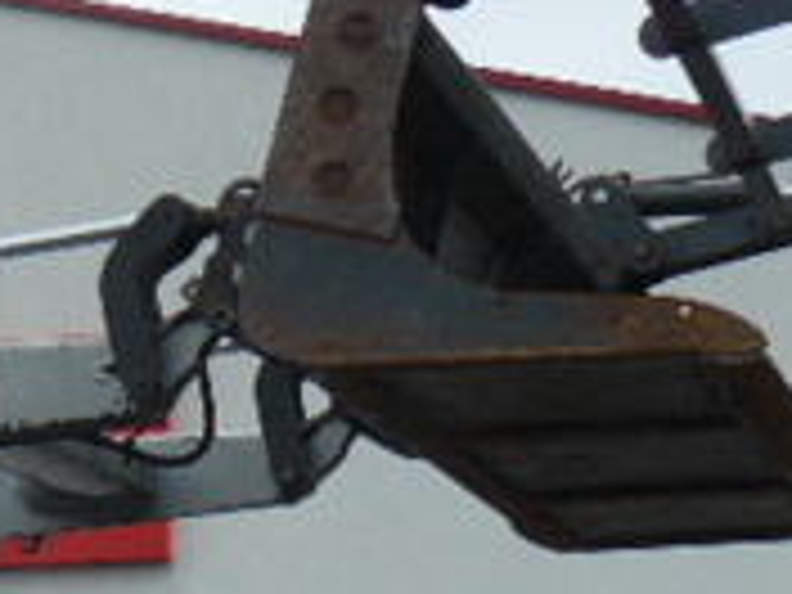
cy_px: 958
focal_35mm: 131
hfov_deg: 14.1
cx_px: -410
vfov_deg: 10.8
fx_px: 2997
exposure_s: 1/250
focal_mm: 6
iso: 100
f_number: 4
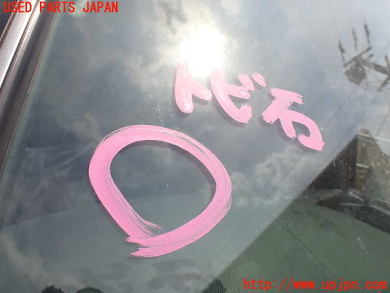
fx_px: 338
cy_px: 146
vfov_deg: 46.8
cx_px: 195
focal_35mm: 30
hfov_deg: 60.0
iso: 100
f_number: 9
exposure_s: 1/200
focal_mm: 5.4
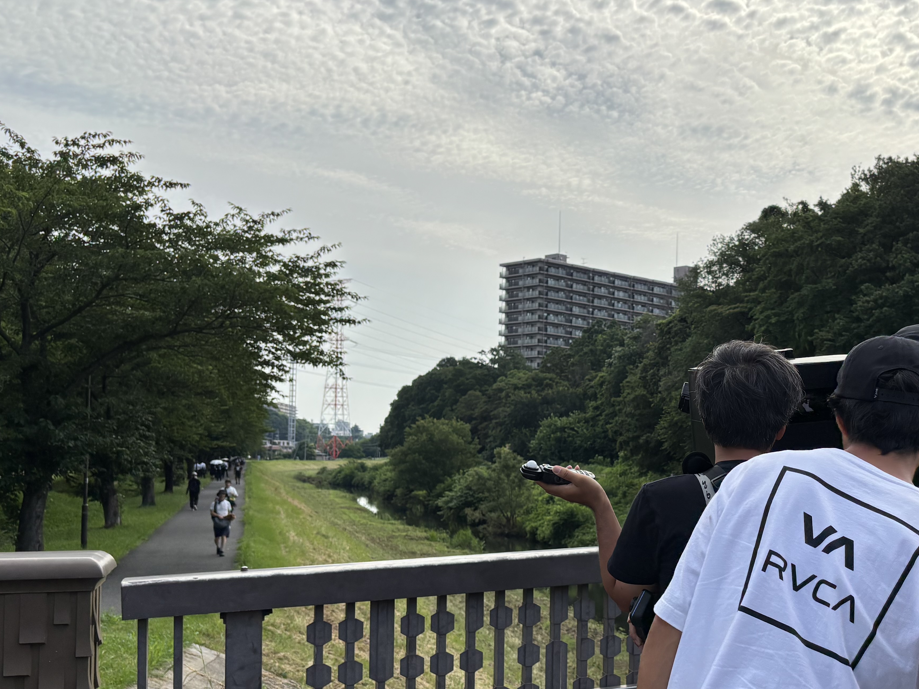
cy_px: 442
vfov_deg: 33.4
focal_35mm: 43
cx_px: 707
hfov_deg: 42.3
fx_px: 1142
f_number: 1.6
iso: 50
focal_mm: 5.96
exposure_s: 1/4082
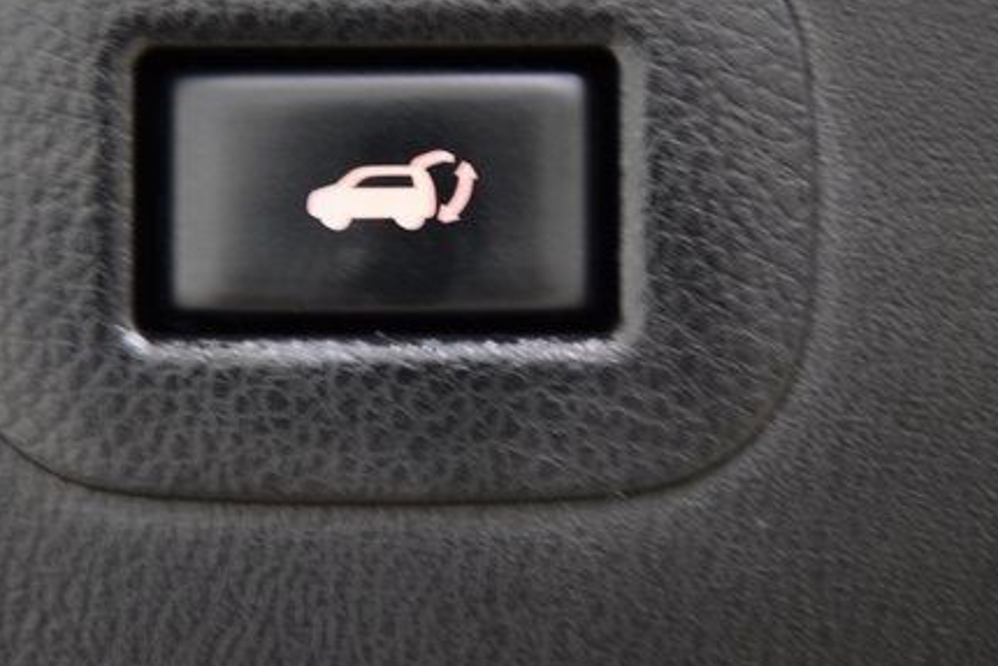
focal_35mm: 116
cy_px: 189
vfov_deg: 11.8
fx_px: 3217
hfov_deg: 17.6
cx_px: 420
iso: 1600
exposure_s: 1/20
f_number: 2.8
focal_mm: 52
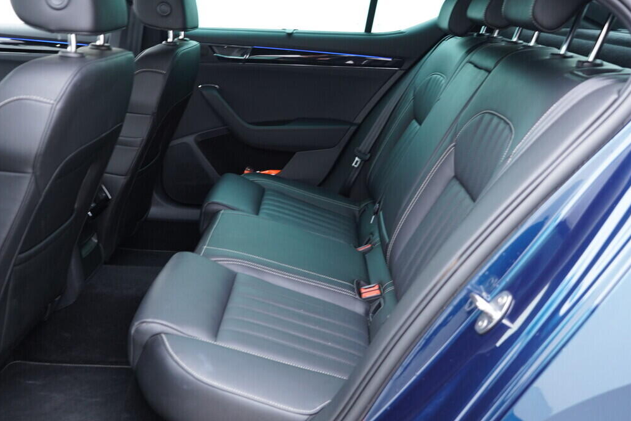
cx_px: 318
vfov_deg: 35.9
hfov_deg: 51.9
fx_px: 648
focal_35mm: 37
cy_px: 211
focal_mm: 24
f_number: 2.8
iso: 500
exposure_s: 1/40
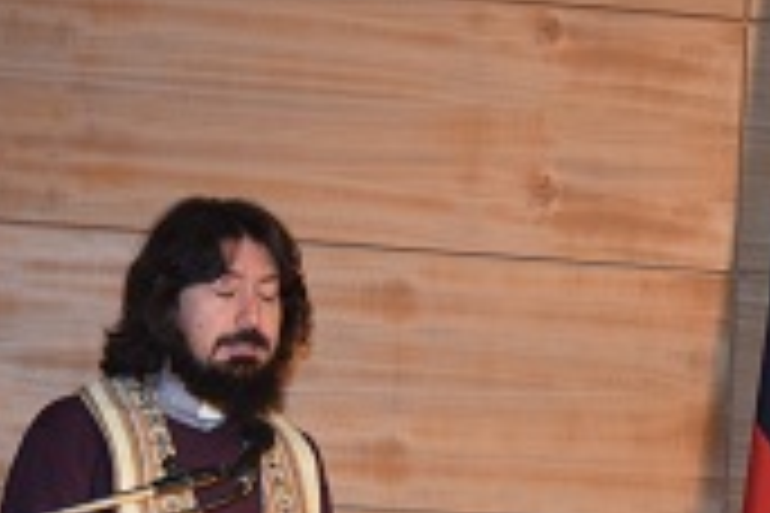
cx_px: 691
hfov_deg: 14.3
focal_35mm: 142
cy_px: 502
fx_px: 3037
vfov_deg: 9.6
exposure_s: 1/60
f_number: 4.8
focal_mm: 38
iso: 1600
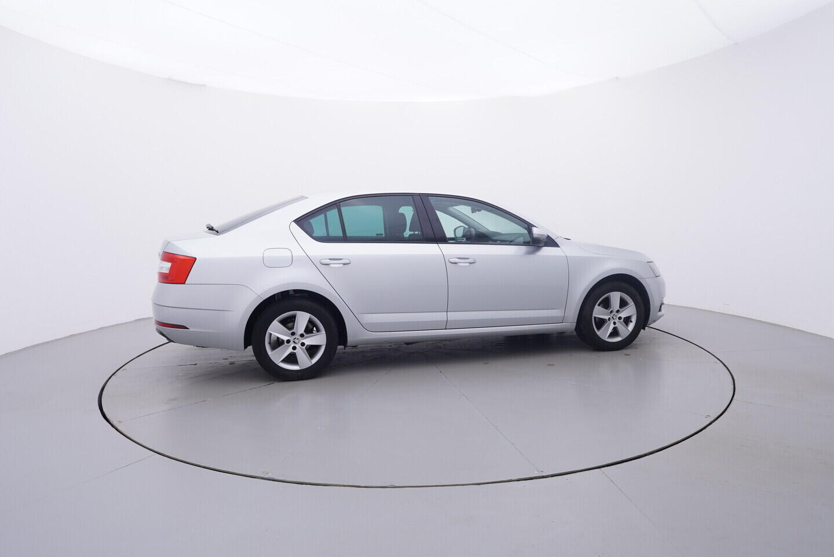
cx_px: 417
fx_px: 522
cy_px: 278
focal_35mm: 22
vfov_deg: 56.2
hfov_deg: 77.3
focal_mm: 15
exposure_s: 1/80
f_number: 5
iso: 200
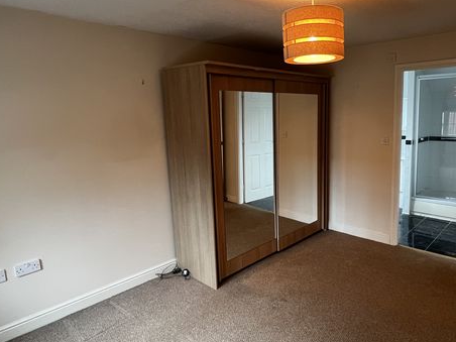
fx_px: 303
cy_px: 166
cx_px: 296
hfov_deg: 72.2
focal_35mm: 23
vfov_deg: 58.9
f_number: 1.8
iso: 250
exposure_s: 1/50
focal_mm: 1.57
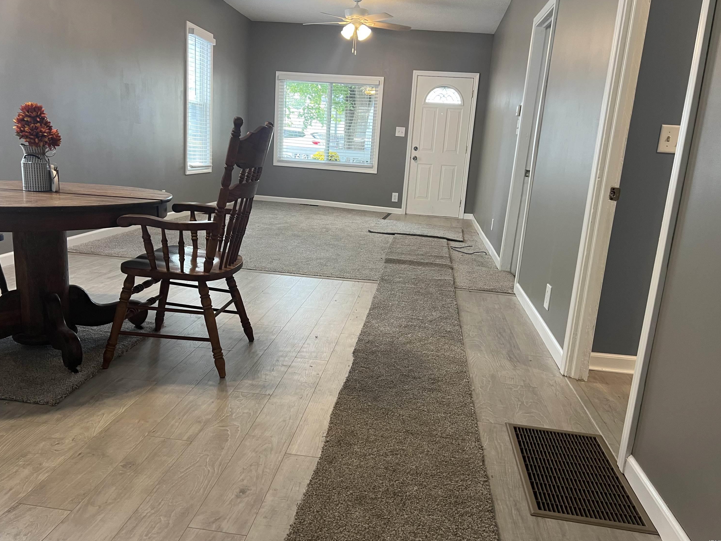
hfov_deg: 65.3
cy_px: 267
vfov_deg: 51.4
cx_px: 353
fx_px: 562
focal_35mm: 27
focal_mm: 5.7
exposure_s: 1/60
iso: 100
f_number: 1.5
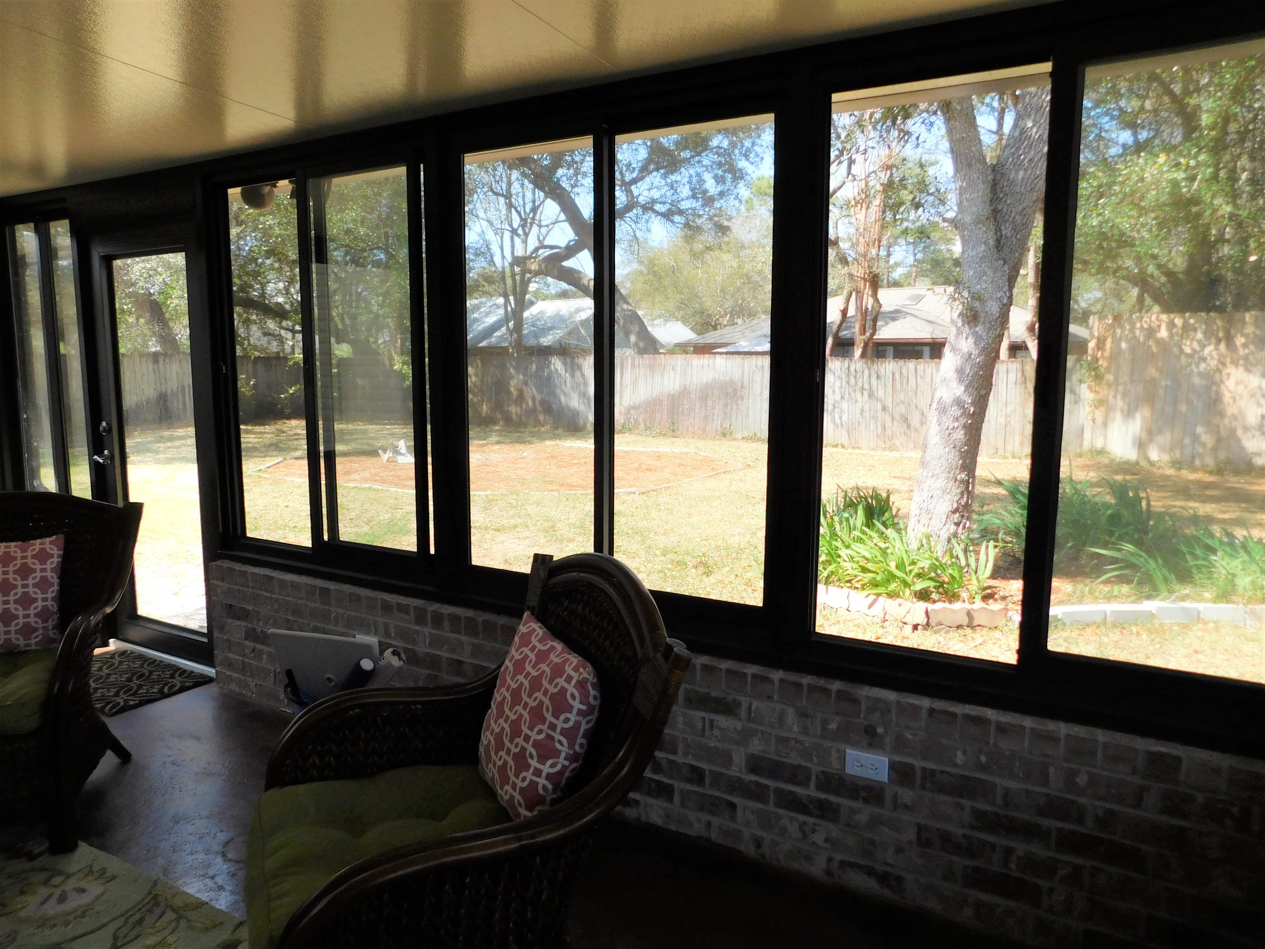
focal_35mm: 23
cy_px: 474
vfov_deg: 58.9
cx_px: 632
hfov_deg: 73.9
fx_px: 841
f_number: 3
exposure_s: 1/250
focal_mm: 4
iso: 125
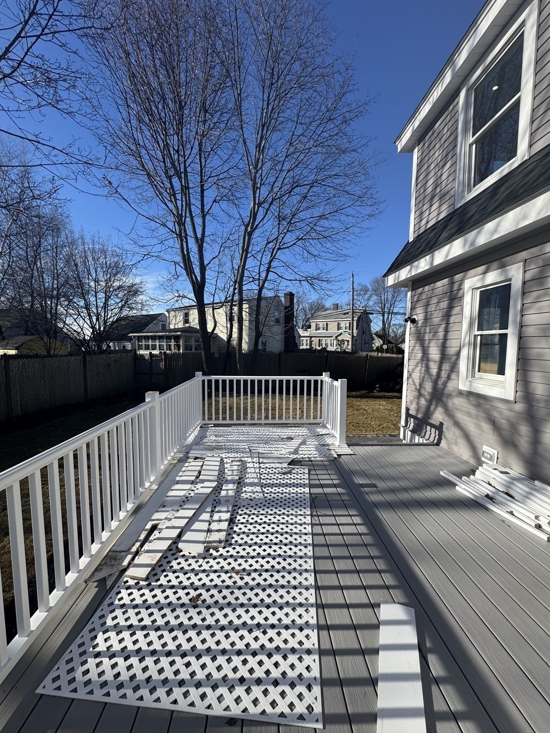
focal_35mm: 14
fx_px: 297
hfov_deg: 85.7
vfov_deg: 102.1
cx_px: 275
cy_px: 366
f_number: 2.2
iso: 40
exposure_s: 1/1748
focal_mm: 2.22
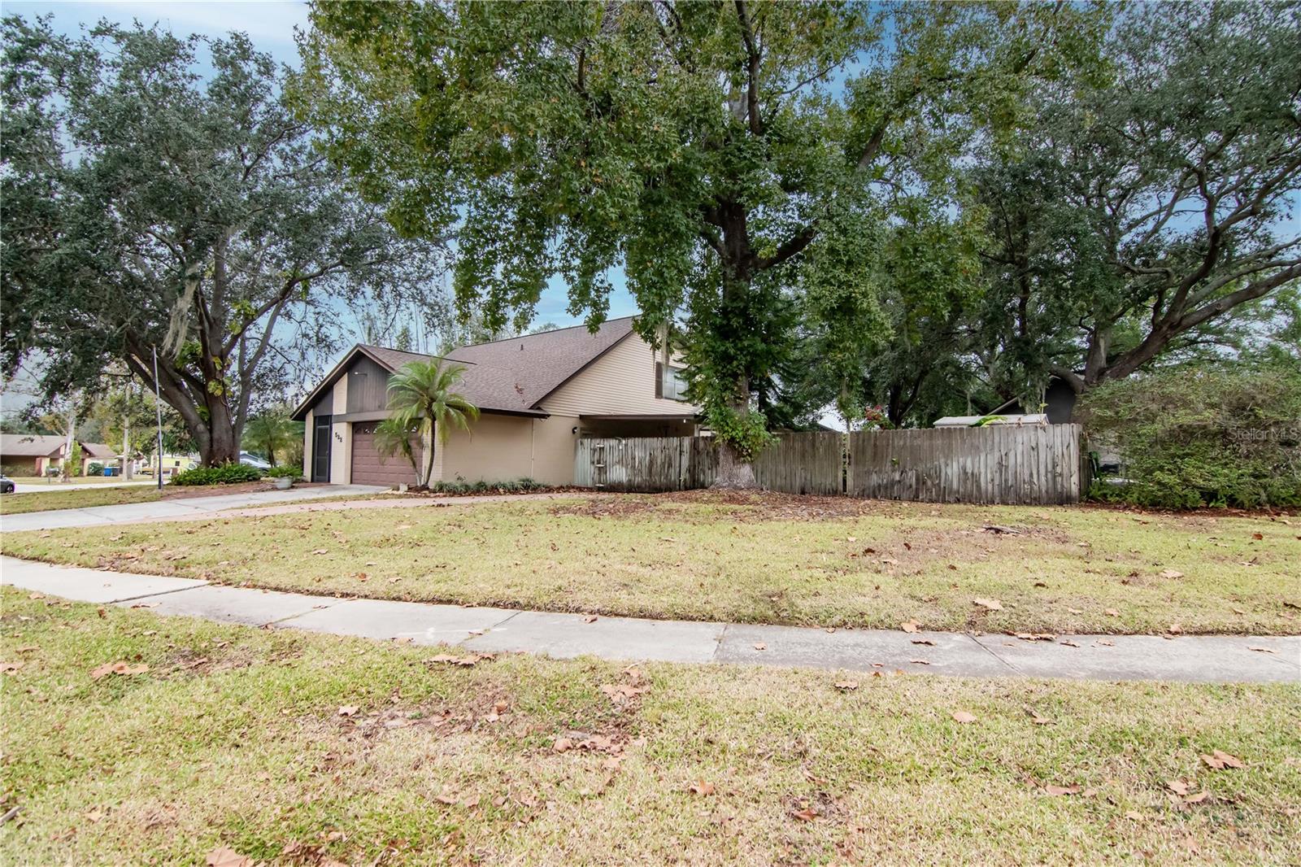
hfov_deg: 95.0
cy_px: 434
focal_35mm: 16
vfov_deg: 72.0
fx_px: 596
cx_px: 650
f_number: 7.1
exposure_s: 1/500
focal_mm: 11
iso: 1000
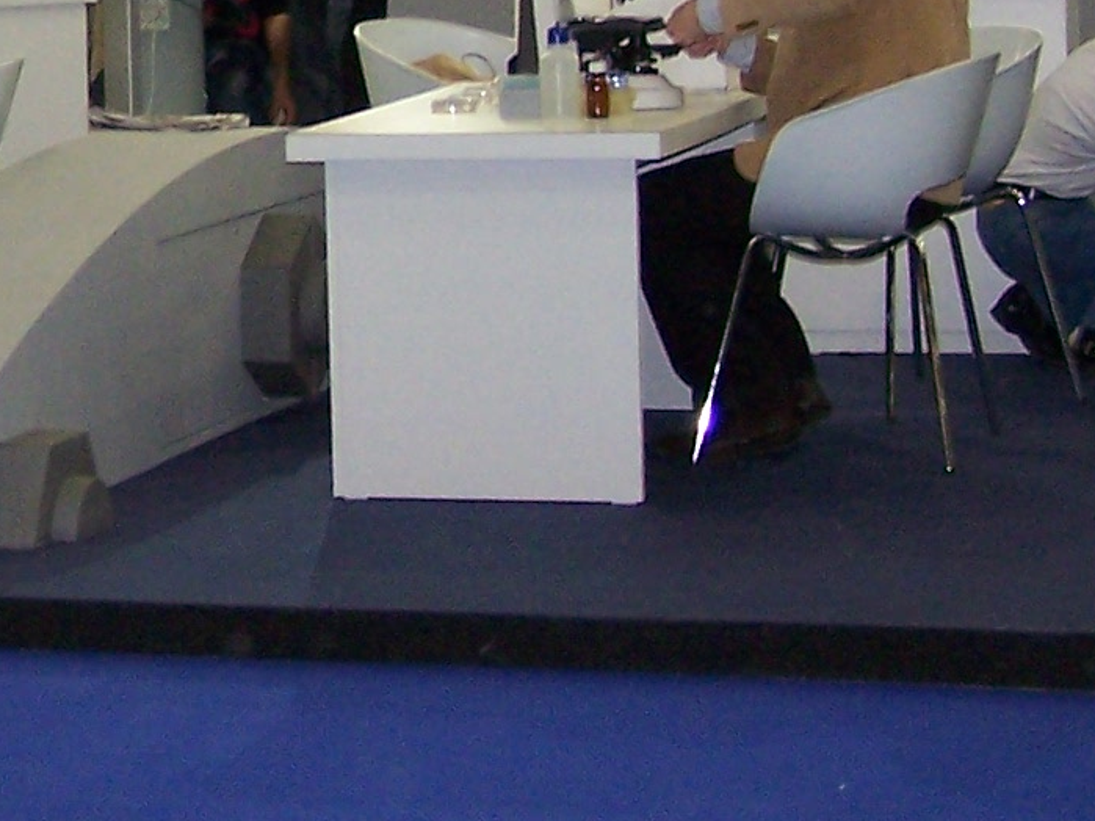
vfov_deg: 10.4
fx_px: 4428
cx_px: -248
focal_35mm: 140
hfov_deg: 13.7
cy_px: -122
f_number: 2.8
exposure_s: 1/60
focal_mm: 6.3
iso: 140
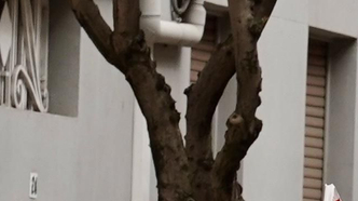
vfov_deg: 1.2
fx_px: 9408
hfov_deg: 2.2
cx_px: 1049
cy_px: 272
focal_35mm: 992
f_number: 11
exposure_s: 1/320
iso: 640
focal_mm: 105
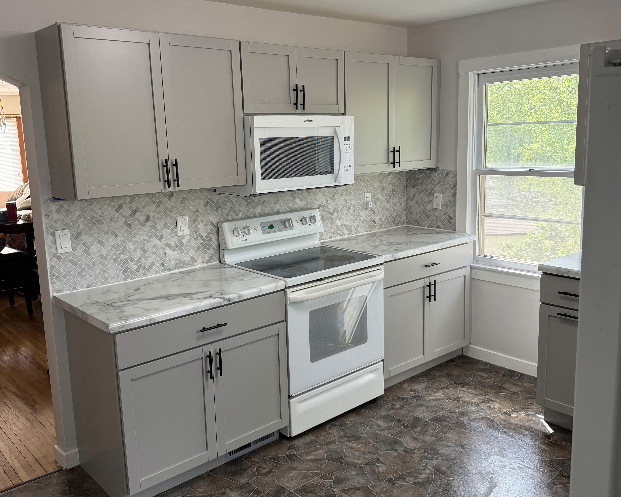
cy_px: 235
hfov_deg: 55.7
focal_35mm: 32
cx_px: 314
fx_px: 588
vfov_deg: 45.8
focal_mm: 6.76
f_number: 1.78
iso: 80
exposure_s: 1/138
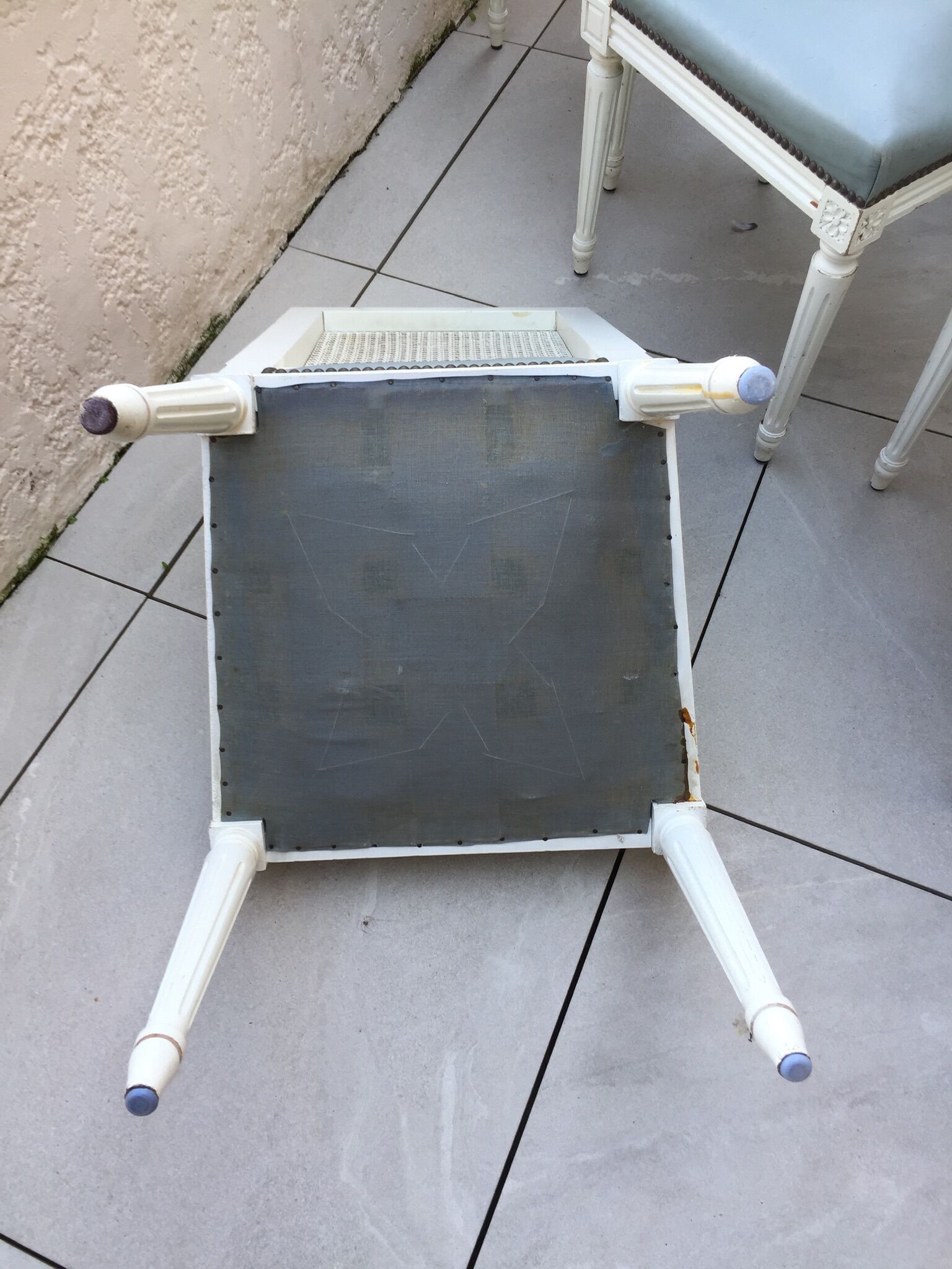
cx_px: 476
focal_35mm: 29
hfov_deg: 48.2
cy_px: 634
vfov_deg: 61.7
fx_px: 1063
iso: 32
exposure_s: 1/120
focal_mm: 4.15
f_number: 2.2
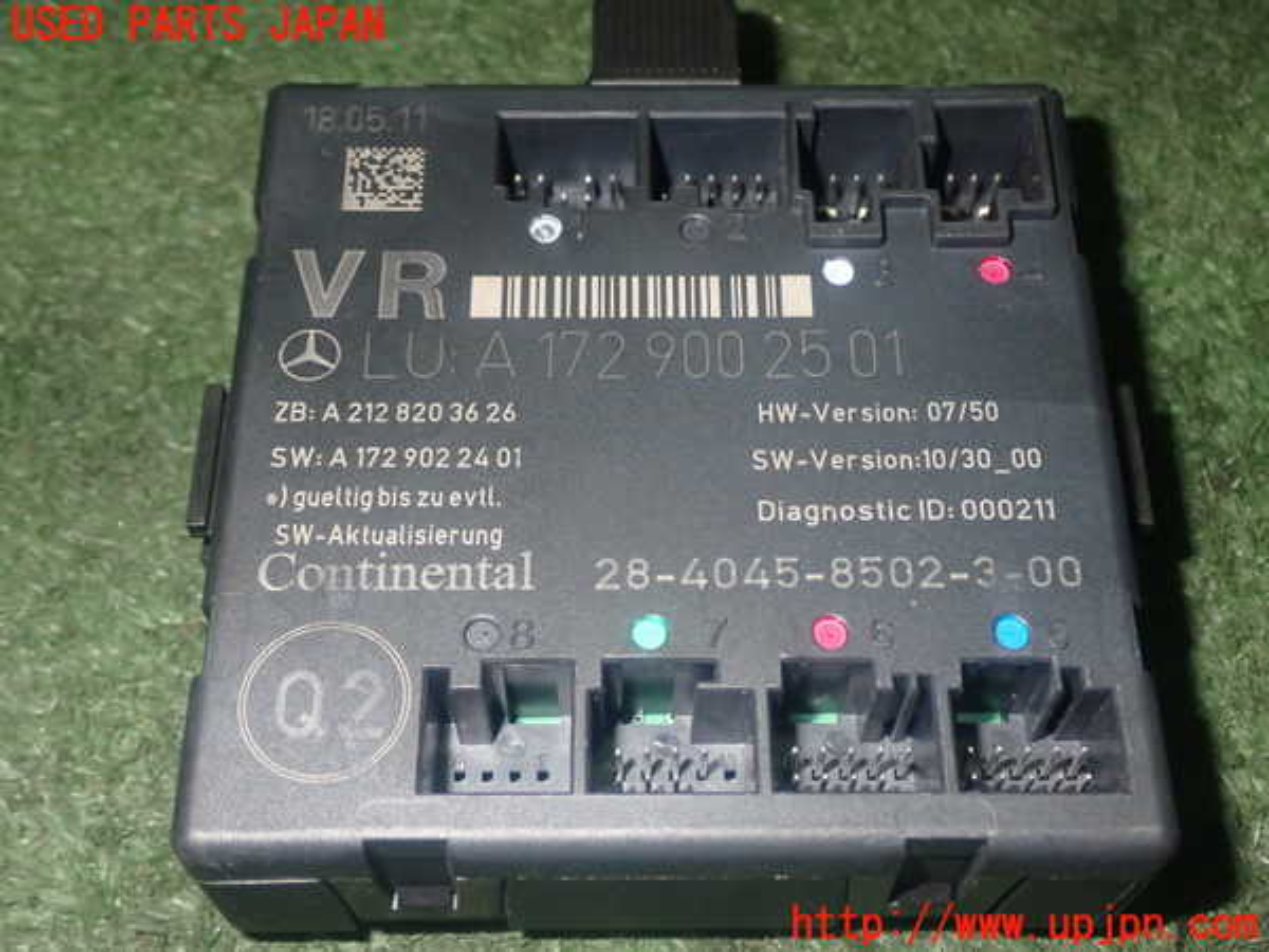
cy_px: 476
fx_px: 1723
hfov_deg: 40.4
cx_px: 634
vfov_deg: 30.9
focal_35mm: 47
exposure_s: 1/50
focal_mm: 8.4
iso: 640
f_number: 9
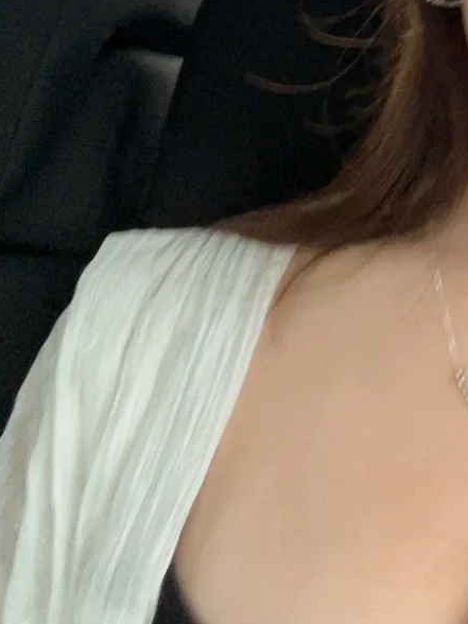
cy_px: 148
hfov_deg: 9.9
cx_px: 561
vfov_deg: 13.4
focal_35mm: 147
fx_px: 2650
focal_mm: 2.71
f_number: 2.2
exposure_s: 1/19
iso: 800
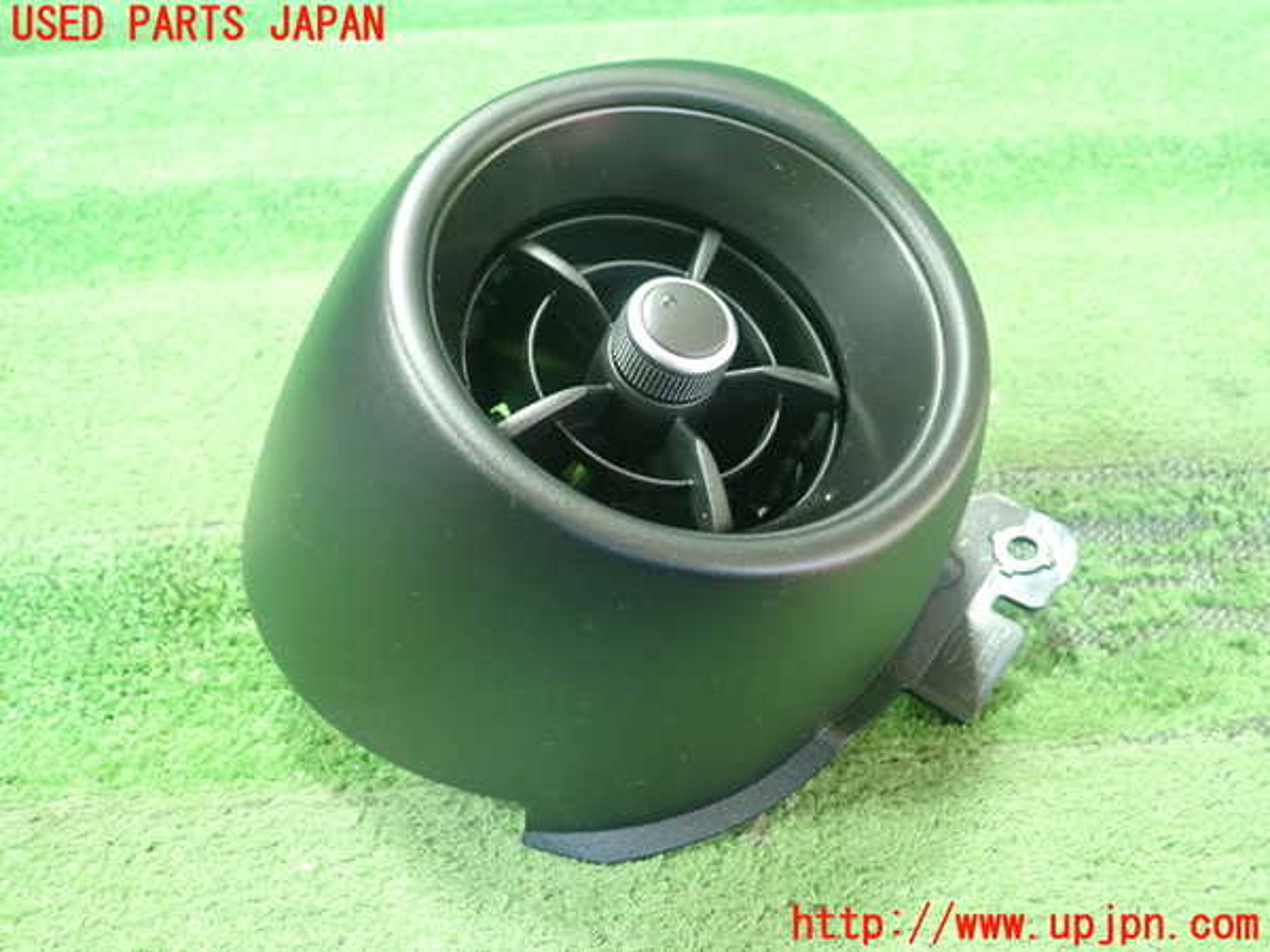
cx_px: 635
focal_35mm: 30
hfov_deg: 60.0
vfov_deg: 46.8
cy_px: 476
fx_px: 1101
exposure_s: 1/80
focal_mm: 5.5
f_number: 2.3
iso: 800
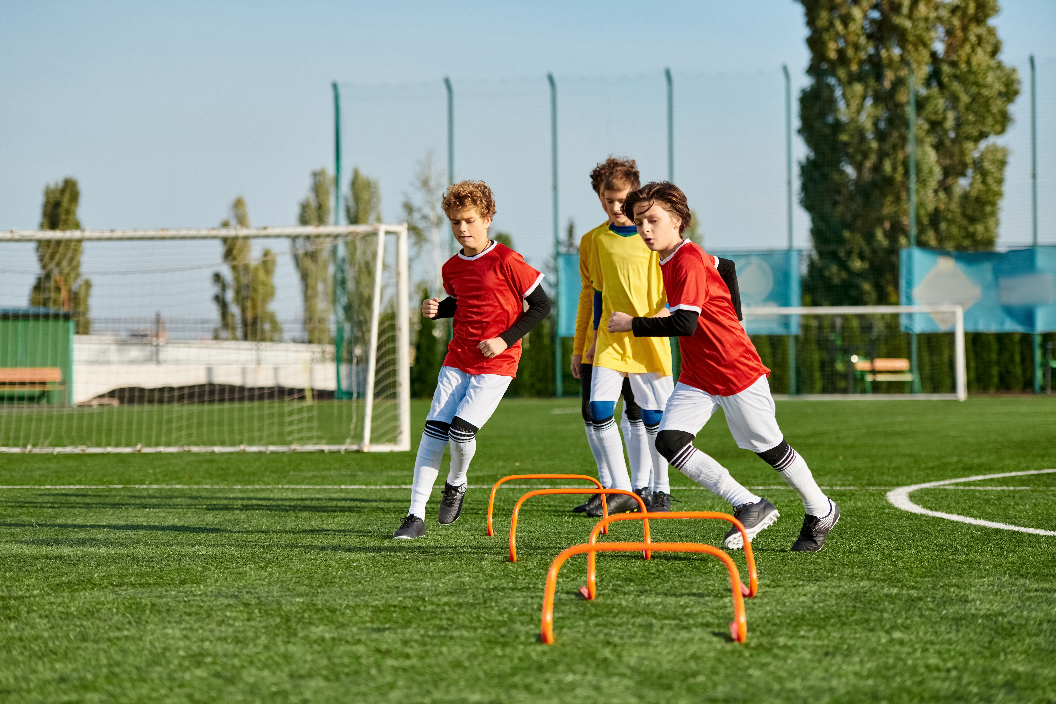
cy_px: 352
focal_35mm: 98
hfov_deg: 20.8
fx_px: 2874
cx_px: 528
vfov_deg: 14.0
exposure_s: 1/6400
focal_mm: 98
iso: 400
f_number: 3.2
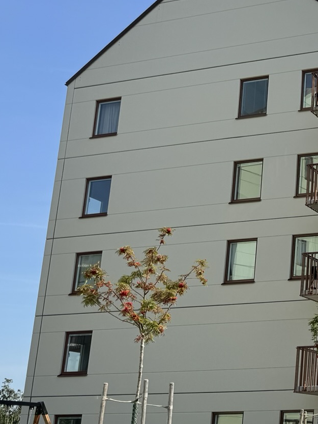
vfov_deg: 32.5
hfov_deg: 20.7
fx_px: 722
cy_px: 274
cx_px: 493
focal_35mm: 59
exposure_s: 1/3802
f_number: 1.78
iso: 80
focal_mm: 6.76
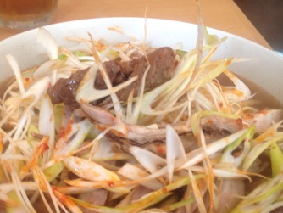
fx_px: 548
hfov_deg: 28.7
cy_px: 149
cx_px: 89
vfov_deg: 21.8
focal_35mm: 67
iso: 125
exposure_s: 1/20
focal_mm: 4.28
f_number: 2.4
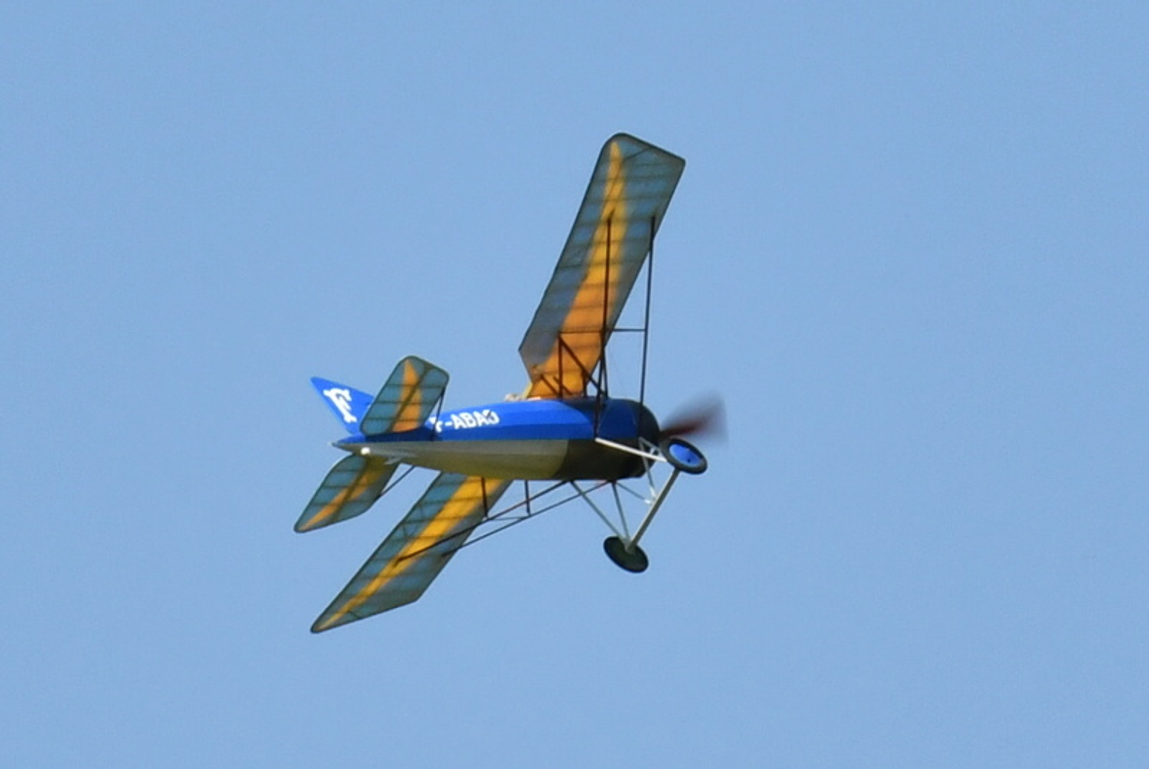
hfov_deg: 6.9
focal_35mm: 300
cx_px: 574
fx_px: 9583
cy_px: 384
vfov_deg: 4.6
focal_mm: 200
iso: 500
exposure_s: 1/500
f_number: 14
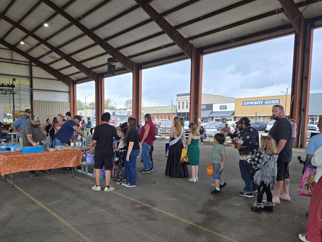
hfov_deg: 61.2
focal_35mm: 29
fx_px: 270
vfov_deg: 48.0
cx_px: 132
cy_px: 142
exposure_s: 1/120
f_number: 1.8
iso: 32
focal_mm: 5.4
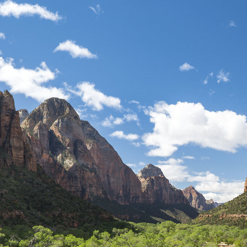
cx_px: 151
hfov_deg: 29.0
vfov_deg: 28.5
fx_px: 476
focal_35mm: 59
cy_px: 196
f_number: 11
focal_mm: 25
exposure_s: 1/40
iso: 100
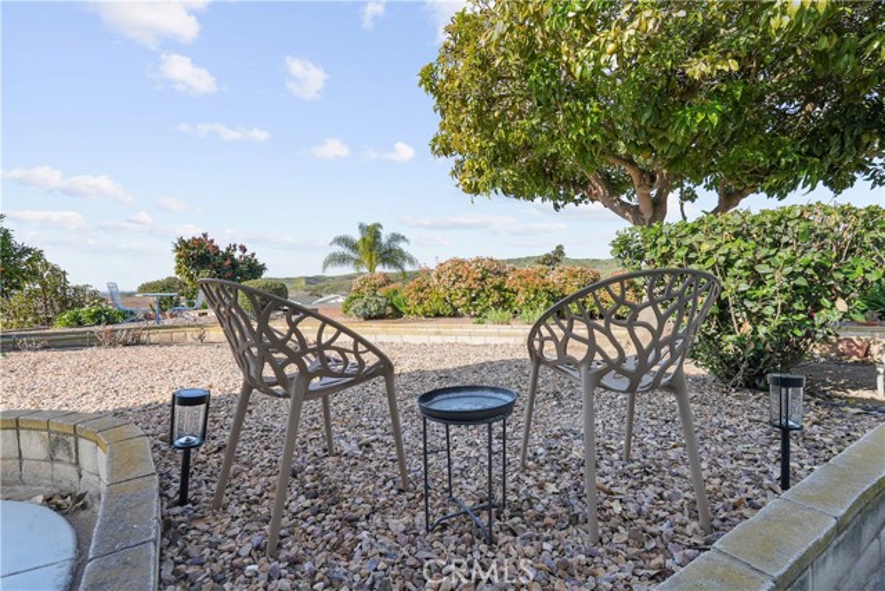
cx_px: 442
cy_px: 296
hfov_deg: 96.7
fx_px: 393
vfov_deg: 73.8
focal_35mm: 16
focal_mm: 16
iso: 100
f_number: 7.1
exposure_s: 1/200
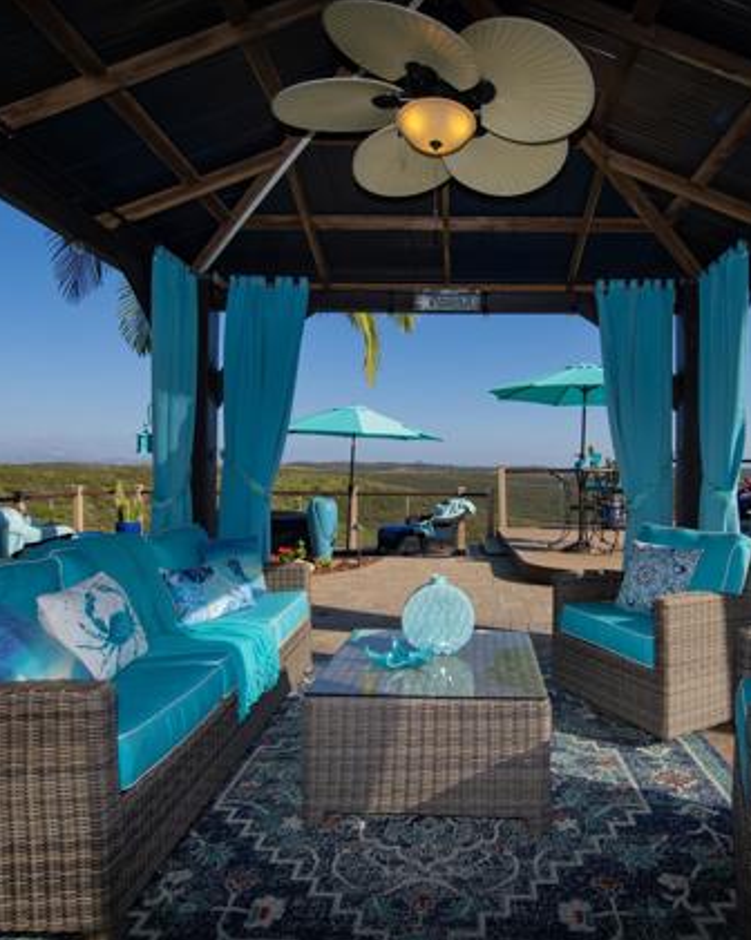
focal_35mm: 20
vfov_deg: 80.4
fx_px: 556
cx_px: 458
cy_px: 472
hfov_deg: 67.2
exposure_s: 1/250
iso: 160
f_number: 9
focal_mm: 14
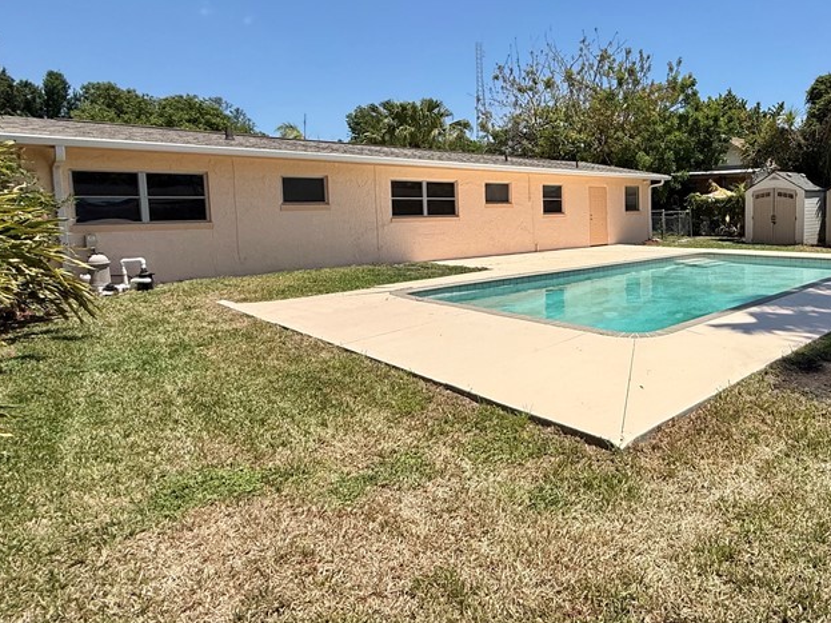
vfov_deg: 58.4
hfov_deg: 69.0
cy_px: 251
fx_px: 552
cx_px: 624
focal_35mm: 23
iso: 50
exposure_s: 1/3663
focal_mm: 2.22
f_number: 2.2
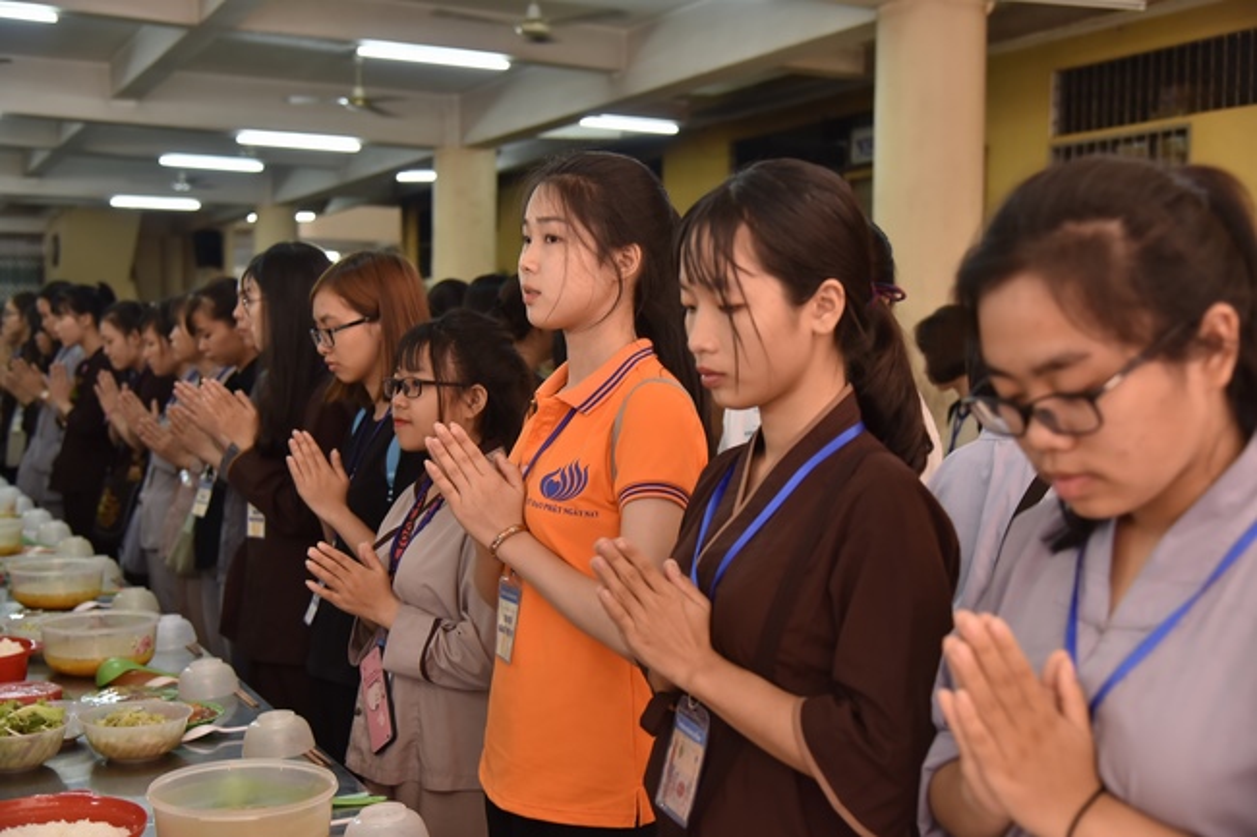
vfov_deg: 30.5
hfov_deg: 44.5
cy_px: 418
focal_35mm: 44
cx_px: 628
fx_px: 1536
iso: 800
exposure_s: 1/60
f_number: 4
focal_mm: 44
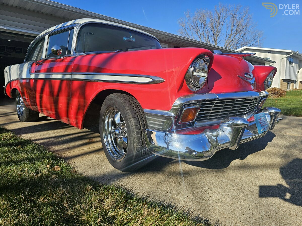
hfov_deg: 73.9
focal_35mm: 23
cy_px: 113
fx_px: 201
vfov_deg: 58.9
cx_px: 151
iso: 10
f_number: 1.7
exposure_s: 1/690
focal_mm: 6.3
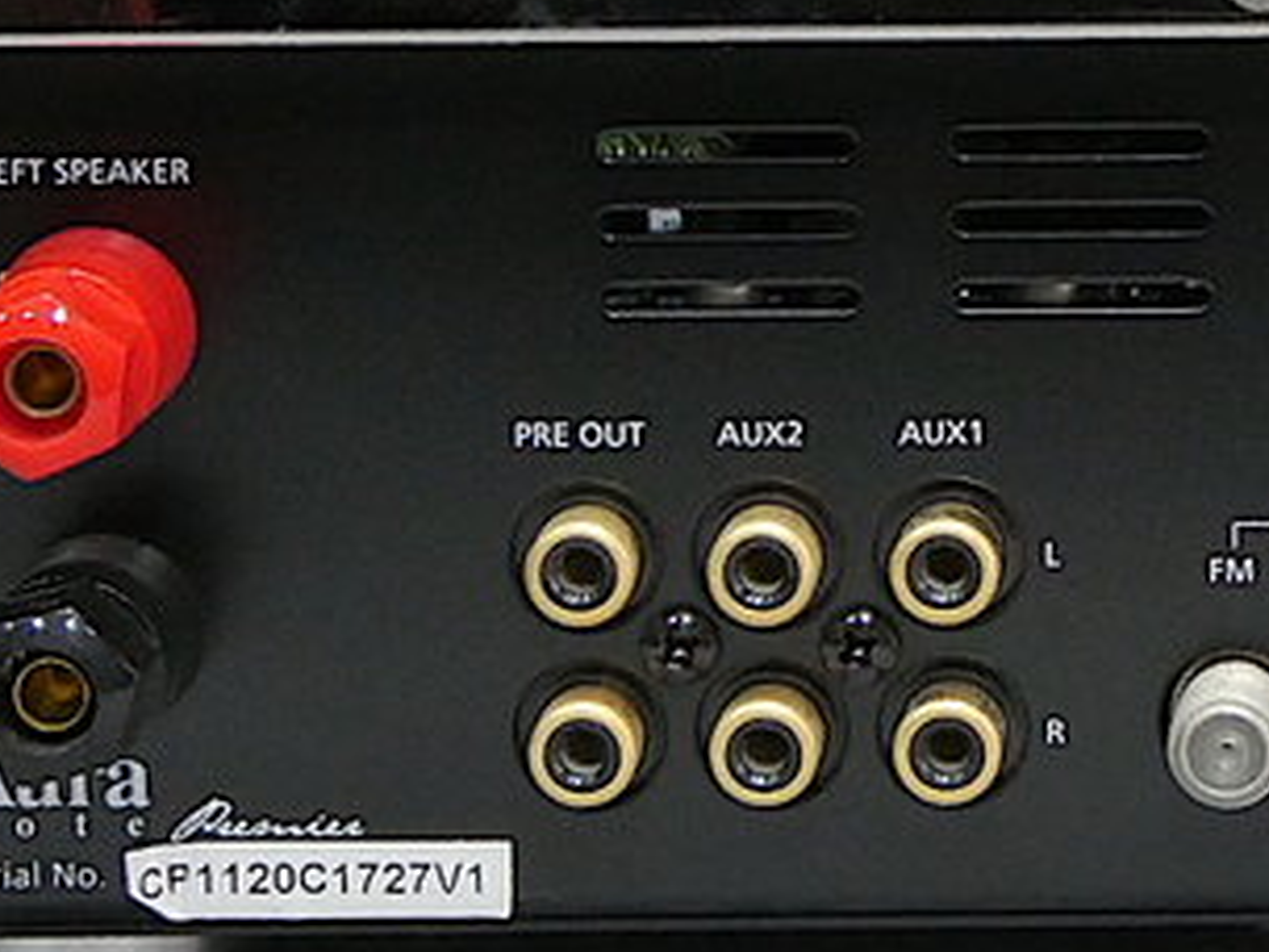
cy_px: 200
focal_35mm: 205
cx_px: 1269
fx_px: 7515
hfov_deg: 9.6
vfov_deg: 7.2
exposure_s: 1/10
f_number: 7.1
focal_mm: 11.7
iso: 400
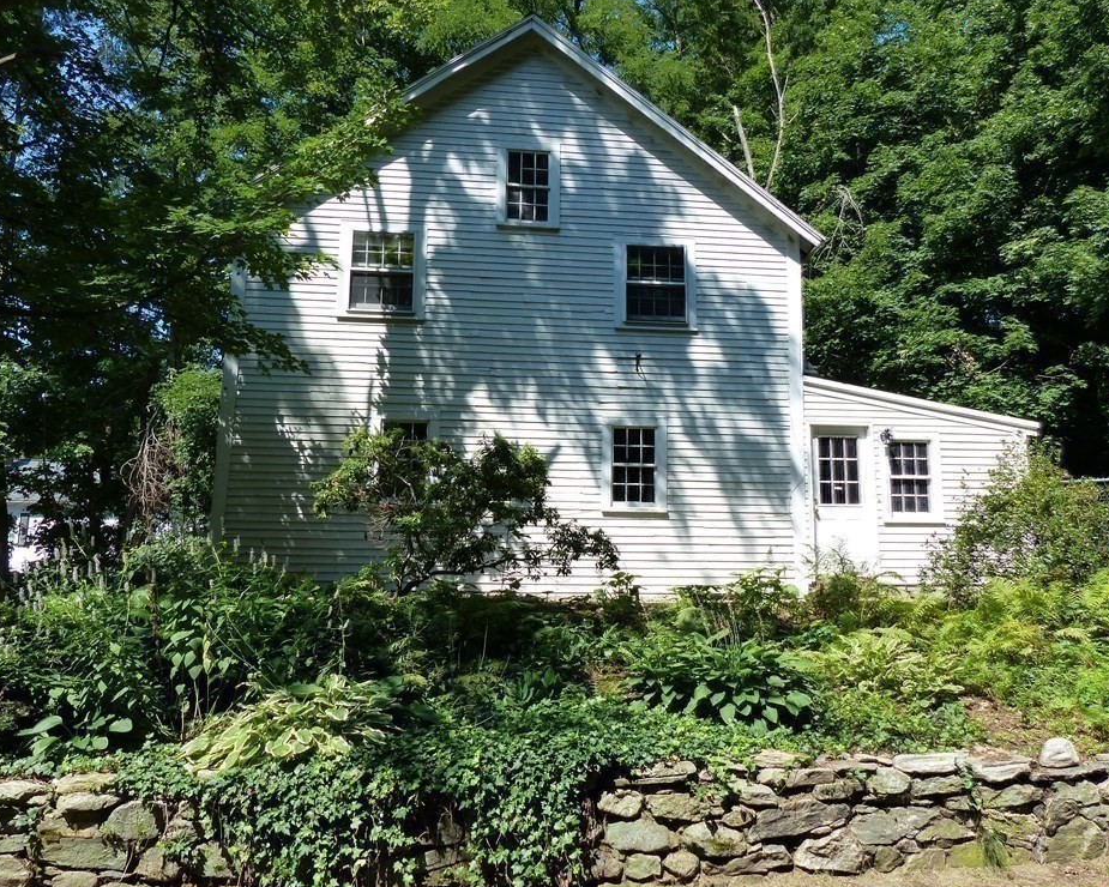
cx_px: 589
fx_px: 886
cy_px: 436
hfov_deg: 64.0
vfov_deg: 53.2
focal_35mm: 27
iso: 160
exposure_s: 1/500
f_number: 4
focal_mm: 4.5
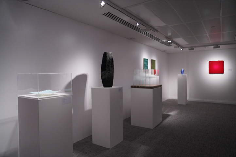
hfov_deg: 73.8
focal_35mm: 24
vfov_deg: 53.0
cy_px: 78
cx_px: 118
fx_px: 157
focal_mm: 24
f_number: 4
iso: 3200
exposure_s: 1/200
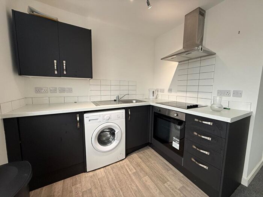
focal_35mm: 14
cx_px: 132
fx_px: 106
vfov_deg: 85.7
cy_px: 98
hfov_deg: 102.1
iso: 125
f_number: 2.2
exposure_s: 1/100
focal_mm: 2.22
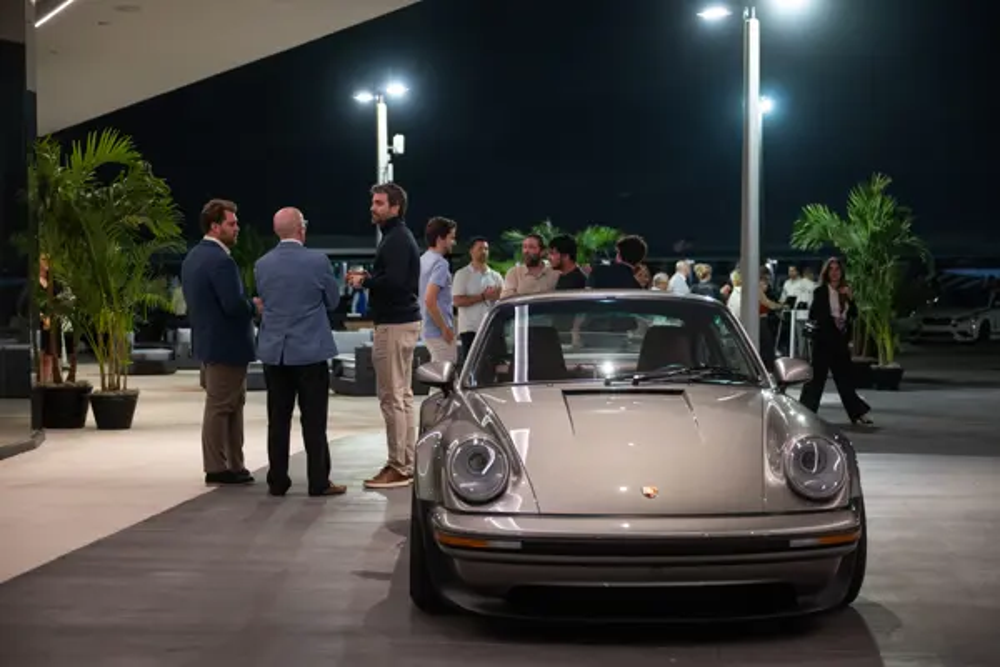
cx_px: 500
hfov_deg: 34.5
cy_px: 334
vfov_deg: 23.4
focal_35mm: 58
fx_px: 1611
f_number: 2.8
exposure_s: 1/125
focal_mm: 58
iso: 1600
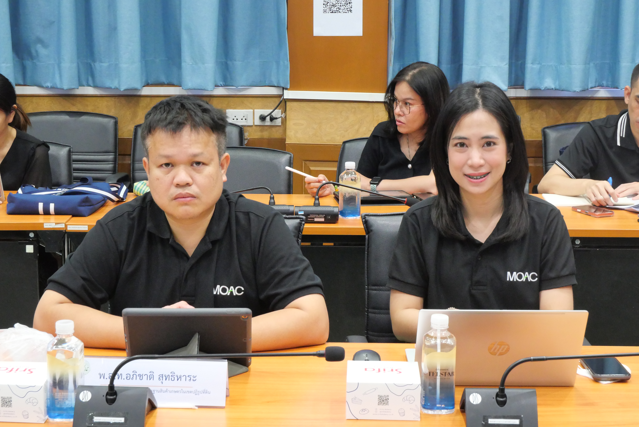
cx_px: 320
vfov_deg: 17.5
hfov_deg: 26.0
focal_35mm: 78
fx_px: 1385
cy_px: 214
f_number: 8
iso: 3200
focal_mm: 38
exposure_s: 1/20
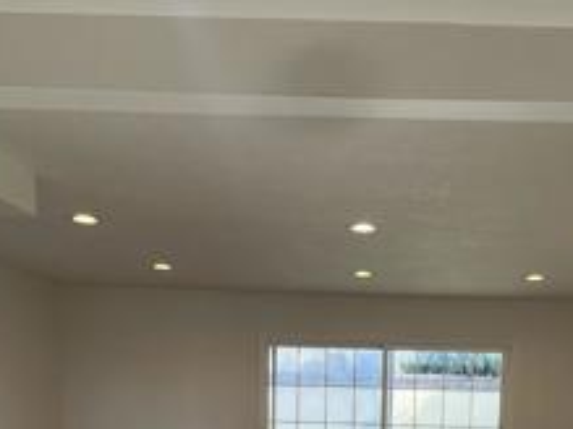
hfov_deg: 48.1
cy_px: 479
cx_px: 387
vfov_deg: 32.8
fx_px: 629
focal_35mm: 38
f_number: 1.8
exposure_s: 1/120
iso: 40
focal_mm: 1.57
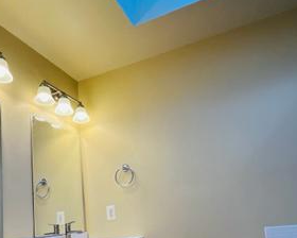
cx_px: 140
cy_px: 181
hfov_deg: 60.4
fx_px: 255
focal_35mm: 29
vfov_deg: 47.9
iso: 80
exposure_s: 1/120
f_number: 1.8
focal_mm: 1.57
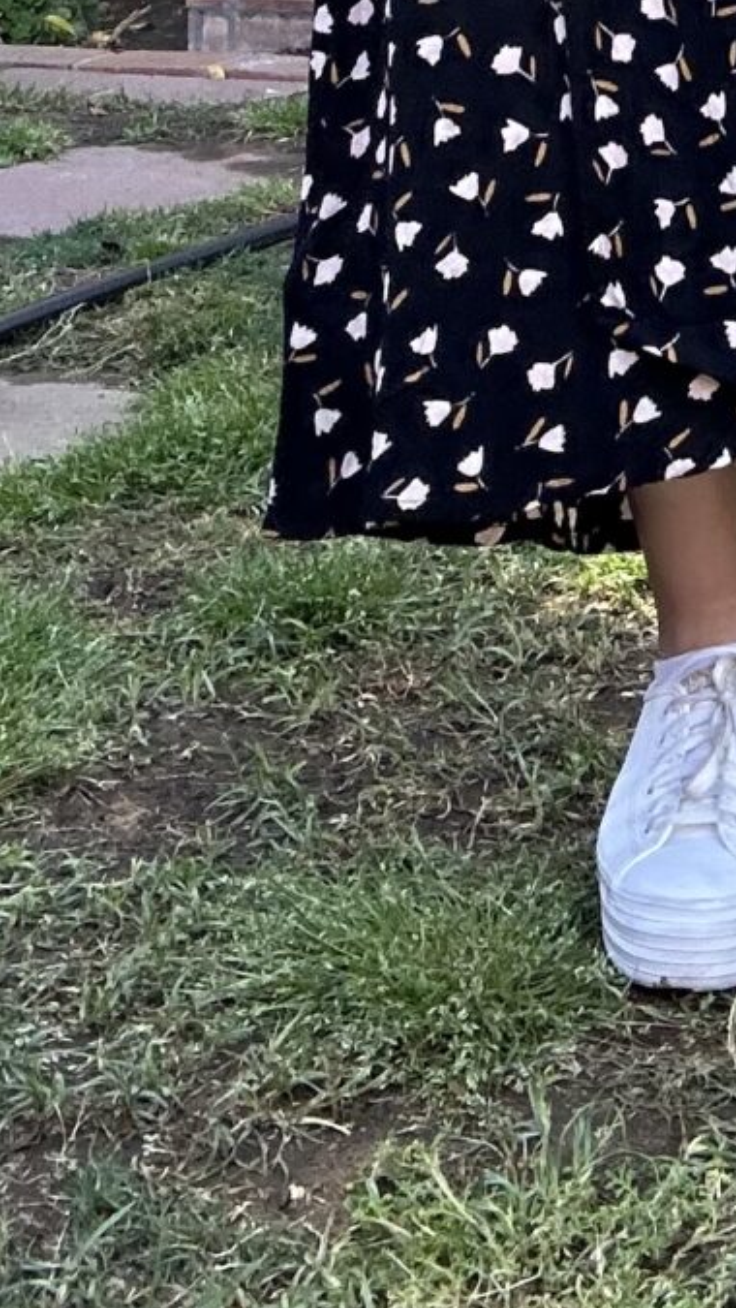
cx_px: 1052
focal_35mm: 95
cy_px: -756
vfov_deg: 19.1
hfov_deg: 12.2
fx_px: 3294
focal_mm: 2.69
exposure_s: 1/121
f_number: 1.9
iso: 50
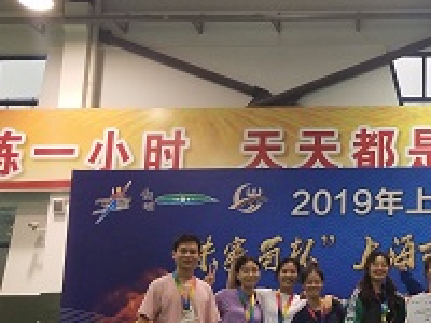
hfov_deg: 24.5
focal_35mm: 75
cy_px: 234
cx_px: 453
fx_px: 934
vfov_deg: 19.5
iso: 238
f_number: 1.8
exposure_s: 1/100
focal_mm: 3.95
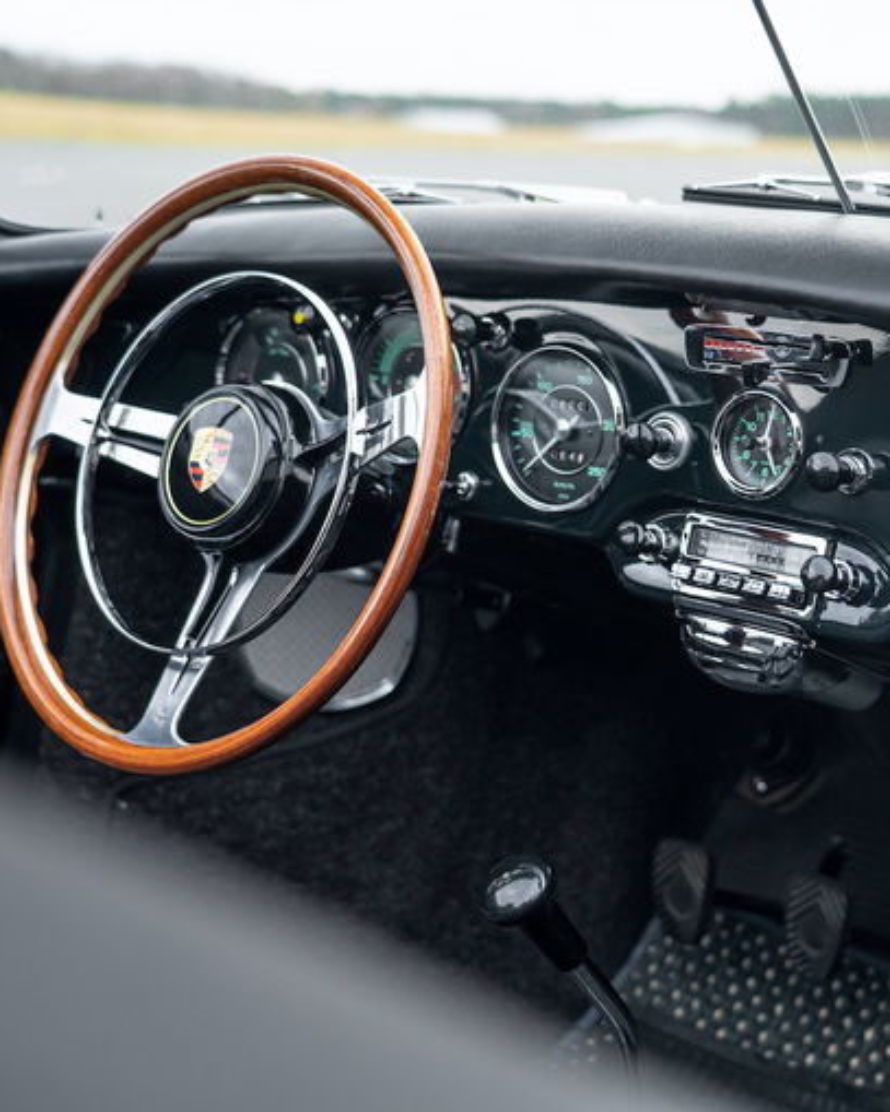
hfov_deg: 22.4
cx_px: 593
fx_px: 2240
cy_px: 555
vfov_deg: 27.9
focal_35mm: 68
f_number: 4
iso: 1600
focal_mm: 48
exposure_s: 1/125
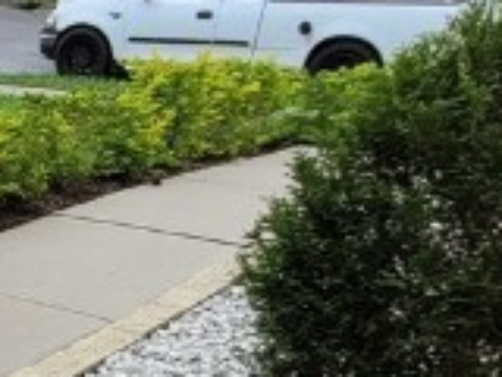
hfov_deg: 19.2
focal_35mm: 83
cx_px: -342
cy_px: 465
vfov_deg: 16.9
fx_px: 1204
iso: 40
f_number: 2.2
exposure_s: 1/417
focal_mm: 1.74
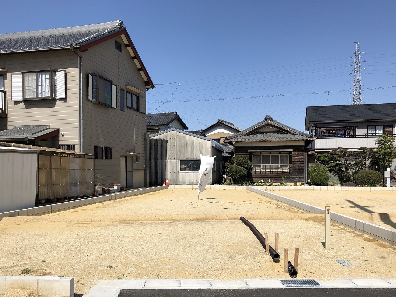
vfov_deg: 42.8
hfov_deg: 55.3
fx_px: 378
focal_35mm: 33
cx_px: 189
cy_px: 171
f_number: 1.8
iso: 20
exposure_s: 1/3436
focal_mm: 4
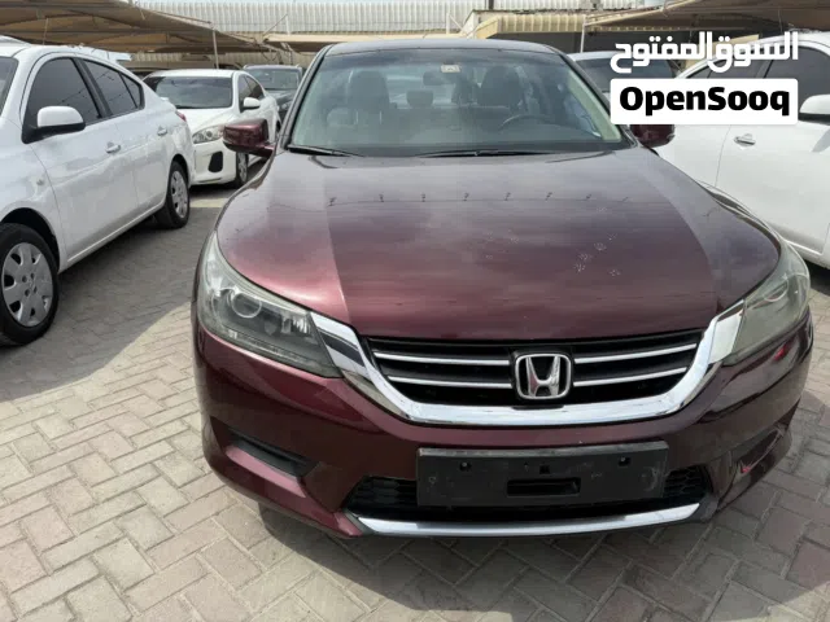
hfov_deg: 71.6
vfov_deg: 56.8
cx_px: 415
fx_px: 575
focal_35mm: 24
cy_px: 311
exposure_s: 1/4167
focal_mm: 6.76
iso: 80
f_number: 1.78
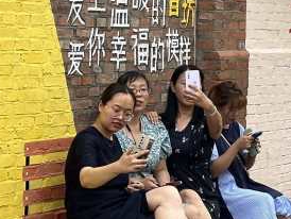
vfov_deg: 8.4
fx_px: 1472
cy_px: -24
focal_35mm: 175
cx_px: 421
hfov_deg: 10.9
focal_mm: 6.86
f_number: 1.78
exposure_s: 1/1305
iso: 64
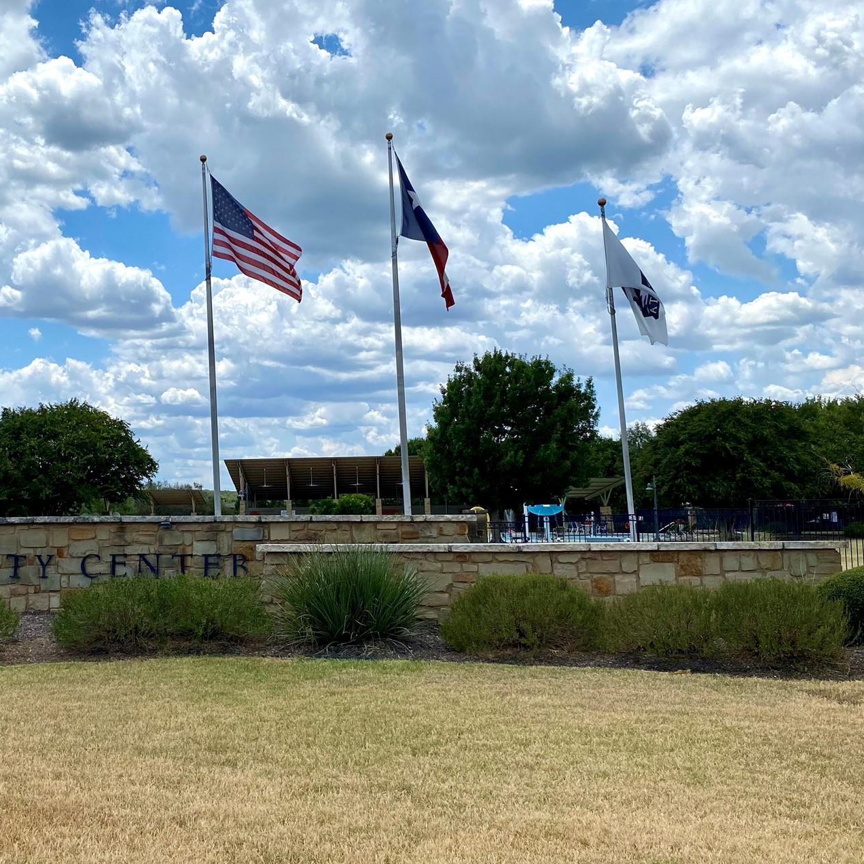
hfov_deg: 43.5
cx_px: 213
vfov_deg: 44.9
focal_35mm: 37
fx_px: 1045
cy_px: 401
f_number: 1.8
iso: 32
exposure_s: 1/5747
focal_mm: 4.25
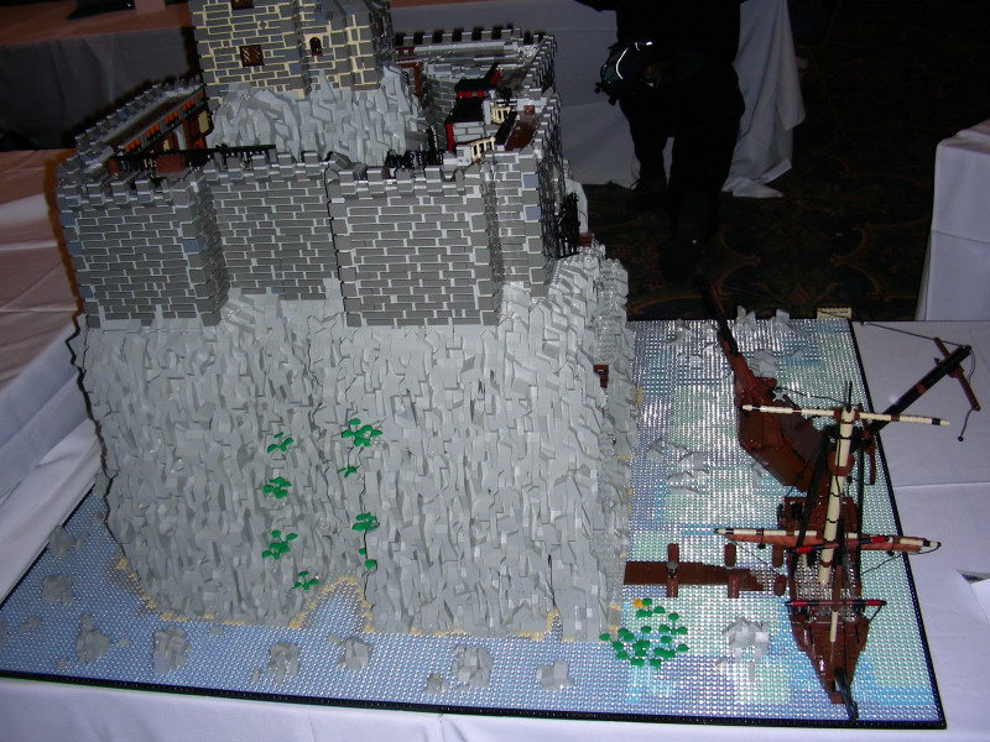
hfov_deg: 49.0
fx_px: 1087
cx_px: 495
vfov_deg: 37.7
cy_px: 371
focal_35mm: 38
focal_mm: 6.3
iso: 50
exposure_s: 1/60.1
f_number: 3.5
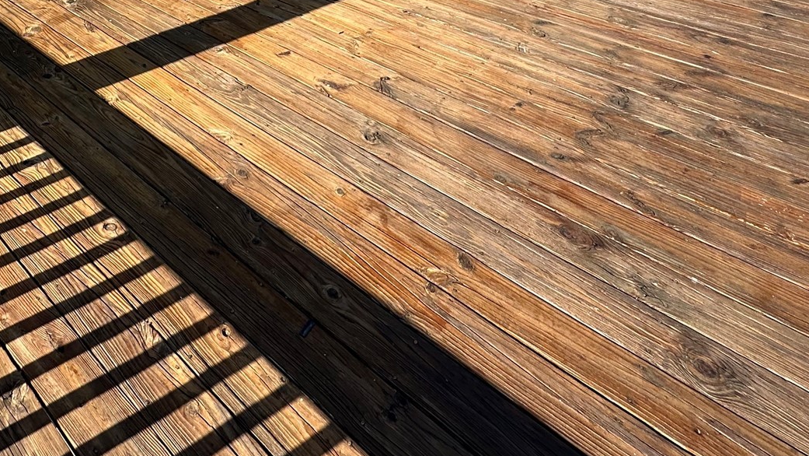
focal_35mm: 30
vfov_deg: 30.9
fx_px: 644
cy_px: -130
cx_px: 248
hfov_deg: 62.1
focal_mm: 2.22
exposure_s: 1/818
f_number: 2.2
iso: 40
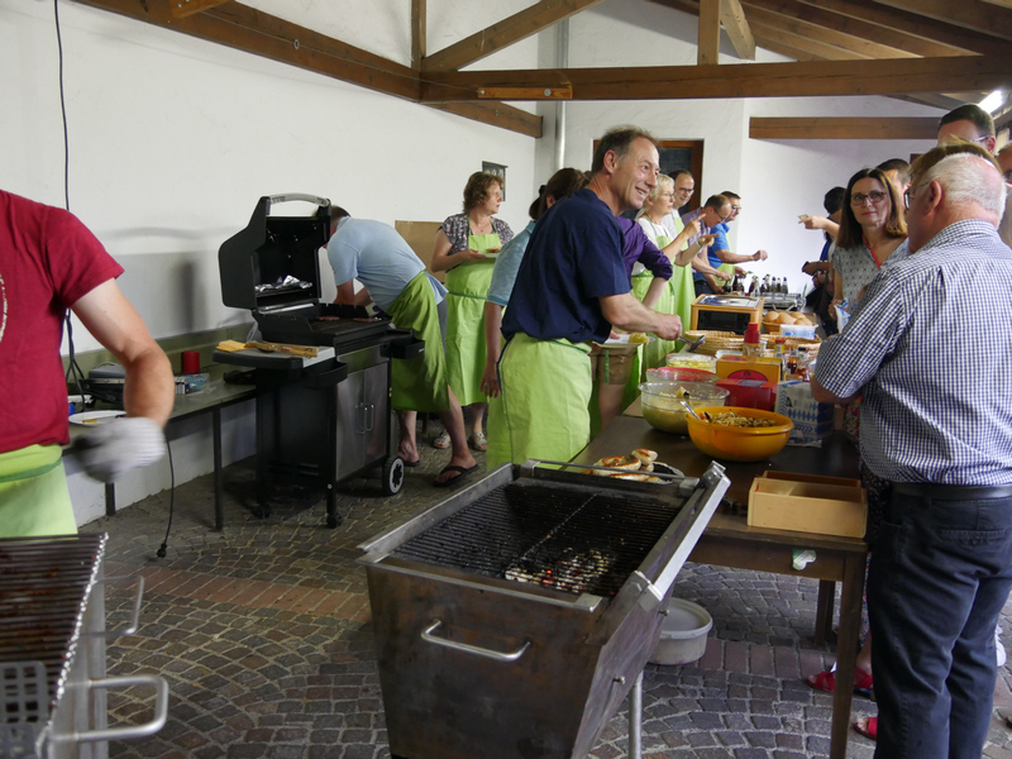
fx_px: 994
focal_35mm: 34
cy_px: 380
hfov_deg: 54.0
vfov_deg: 41.8
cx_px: 506
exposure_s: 1/60
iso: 2000
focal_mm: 17
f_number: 3.7
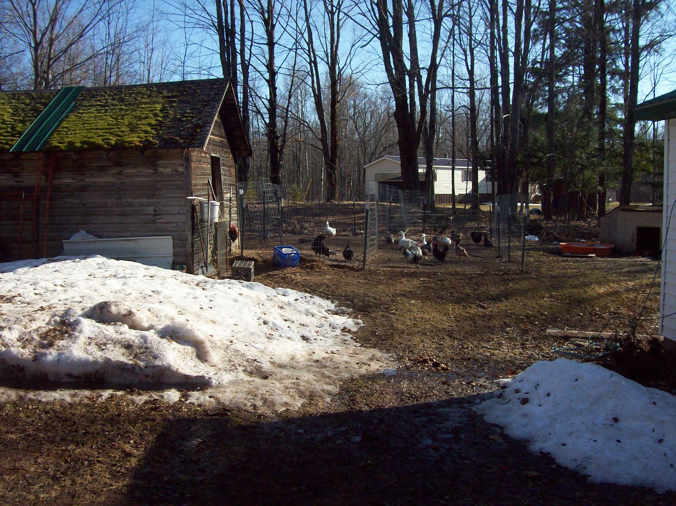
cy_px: 253
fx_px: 703
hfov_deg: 51.4
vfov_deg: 39.6
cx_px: 338
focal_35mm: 36
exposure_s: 1/439
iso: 80
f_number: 4.8
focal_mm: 6
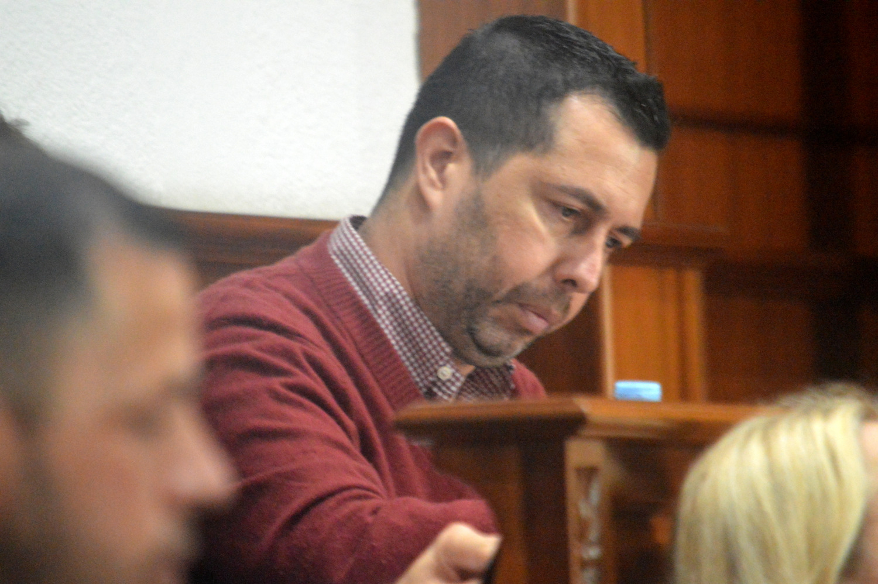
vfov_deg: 3.1
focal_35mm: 450
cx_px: 439
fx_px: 10967
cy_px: 292
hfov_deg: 4.6
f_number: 8
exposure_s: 1/250
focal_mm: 300
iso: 6400
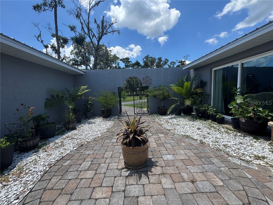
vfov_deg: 85.7
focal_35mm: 14
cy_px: 102
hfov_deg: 102.1
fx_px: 110
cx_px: 136
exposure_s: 1/1006
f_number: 2.2
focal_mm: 2.22
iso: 40
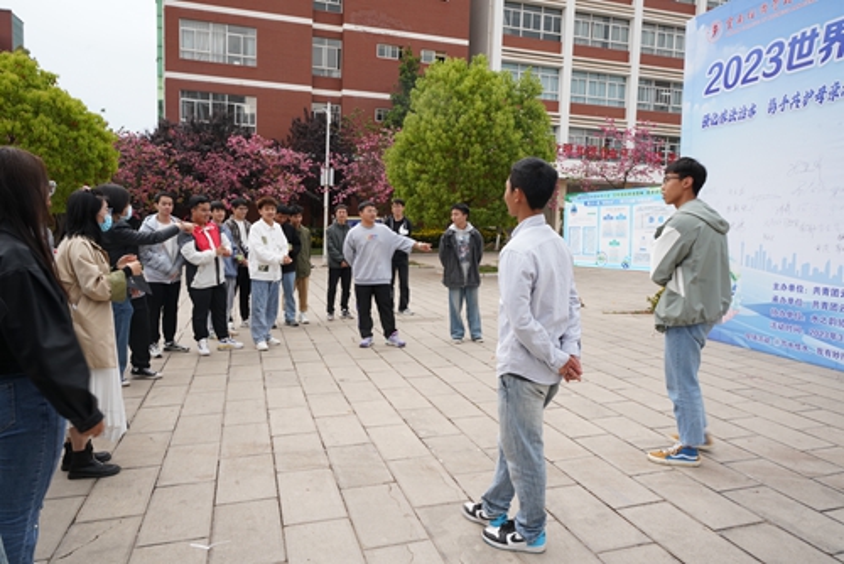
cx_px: 422
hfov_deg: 70.0
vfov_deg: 50.1
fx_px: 603
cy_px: 282
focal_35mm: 26
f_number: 16
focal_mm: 25.7
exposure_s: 1/30
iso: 640
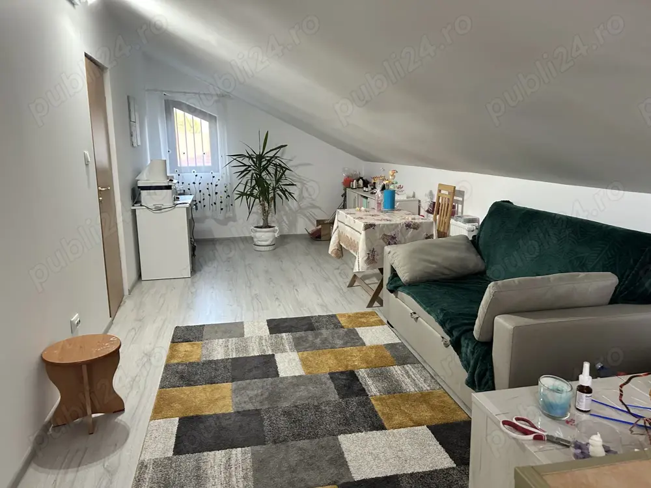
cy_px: 244
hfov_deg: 67.3
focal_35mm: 26
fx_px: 489
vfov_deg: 53.1
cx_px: 326
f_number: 1.5
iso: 200
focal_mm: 5.7
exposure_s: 1/50
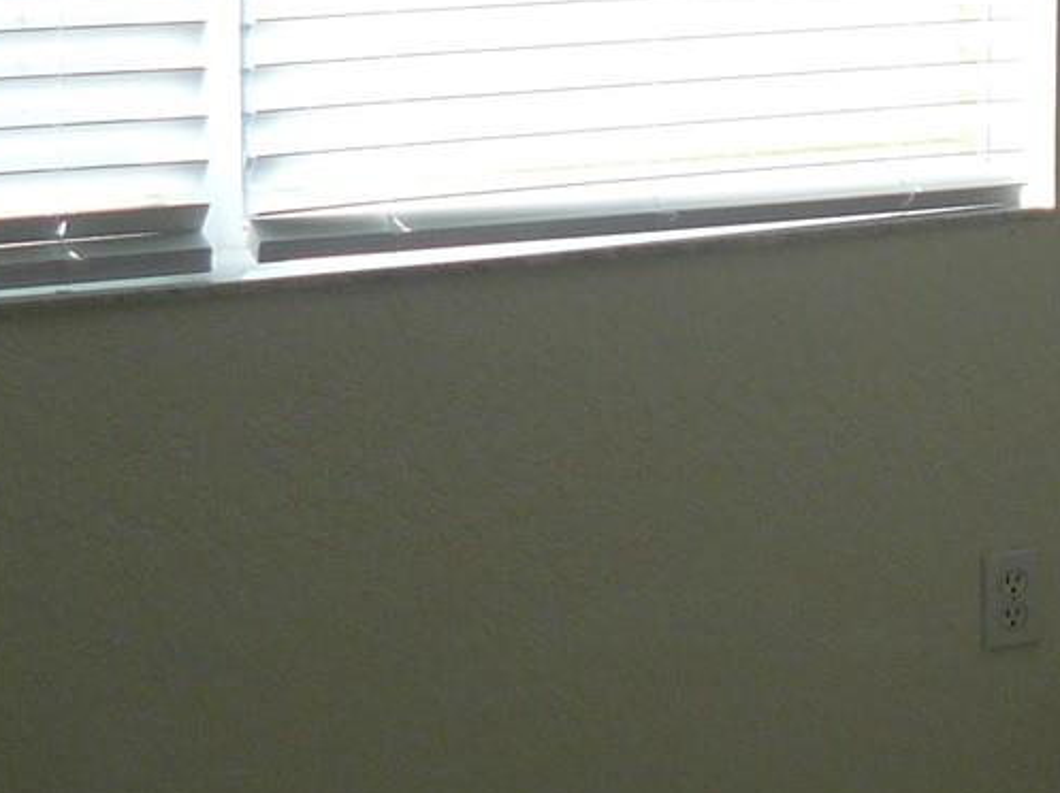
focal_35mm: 116
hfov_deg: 15.8
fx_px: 3550
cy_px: -81
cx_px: 1540
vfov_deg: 12.5
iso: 100
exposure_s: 1/250
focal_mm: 6
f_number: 2.8
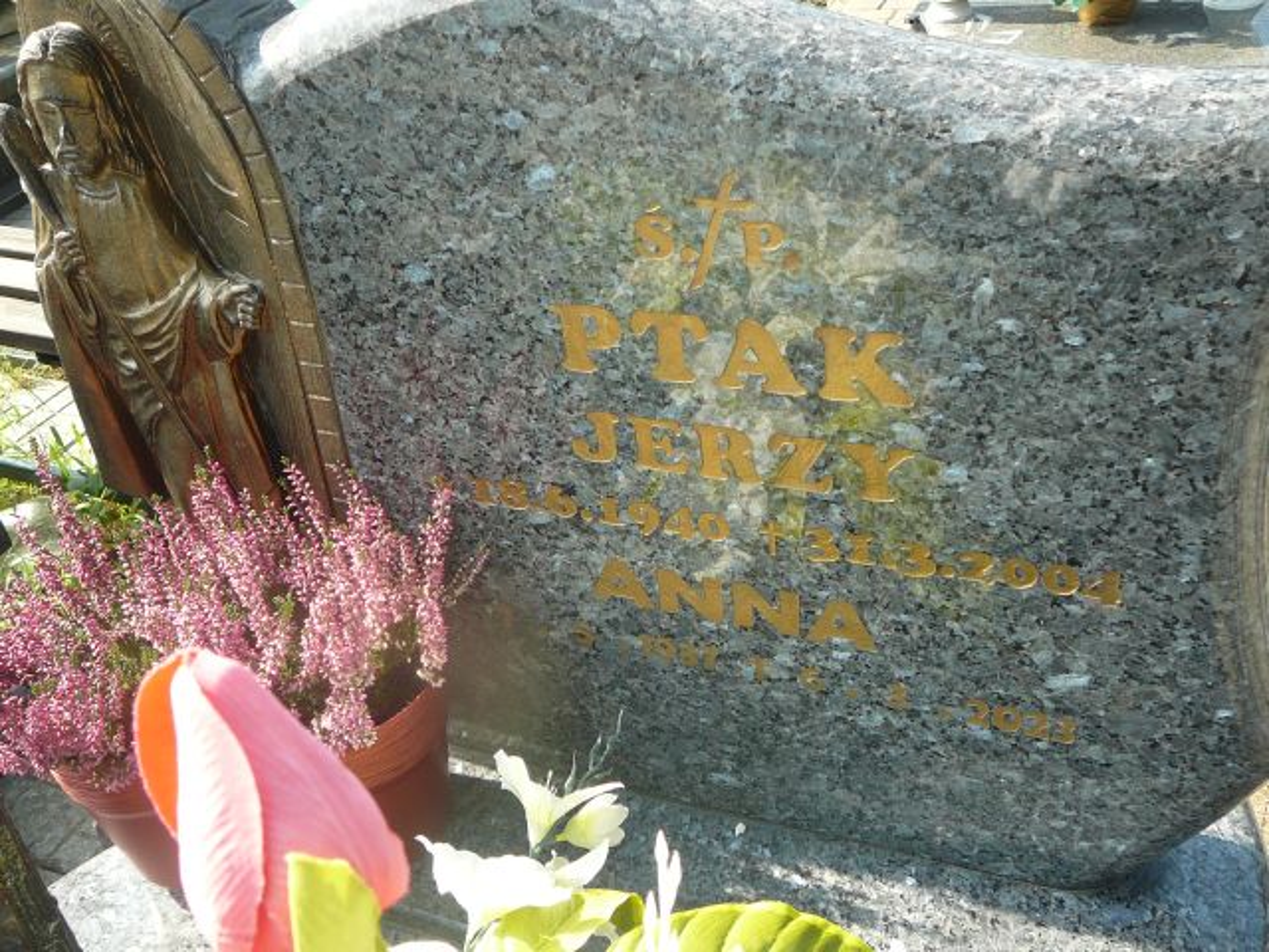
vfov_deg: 40.7
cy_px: 476
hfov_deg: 52.6
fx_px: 1283
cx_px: 634
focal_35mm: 35
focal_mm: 5.2
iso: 80
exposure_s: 1/160
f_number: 2.8
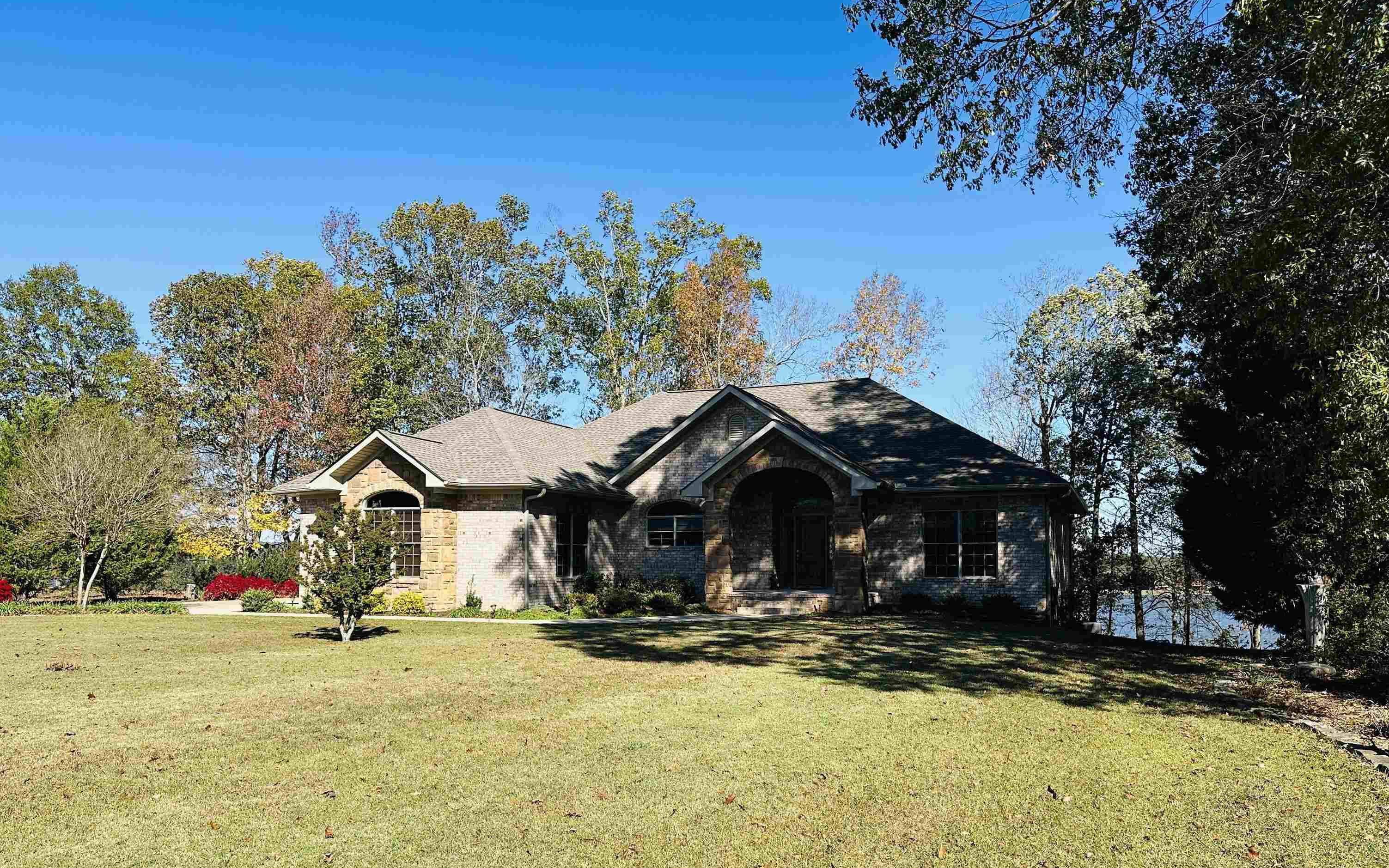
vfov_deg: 47.3
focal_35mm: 26
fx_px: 984
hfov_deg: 70.4
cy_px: 528
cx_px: 695
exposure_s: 1/3155
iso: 80
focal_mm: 6.86
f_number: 1.78
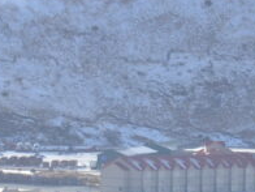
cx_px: 211
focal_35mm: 1508
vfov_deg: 1.0
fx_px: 11109
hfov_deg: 1.3
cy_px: 177
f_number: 11
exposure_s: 1/500
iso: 360
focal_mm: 200
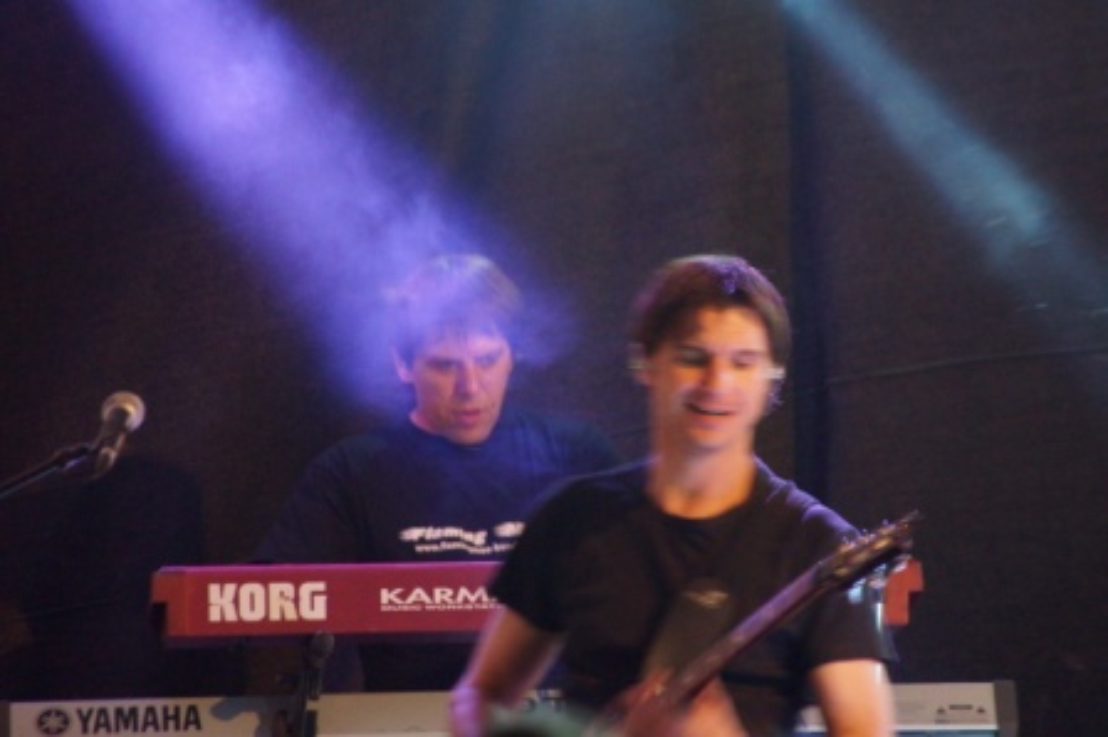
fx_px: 13839
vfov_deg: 3.1
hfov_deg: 4.6
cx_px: 554
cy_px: 368
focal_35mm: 450
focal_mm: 300
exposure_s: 1/20
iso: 3200
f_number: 6.3
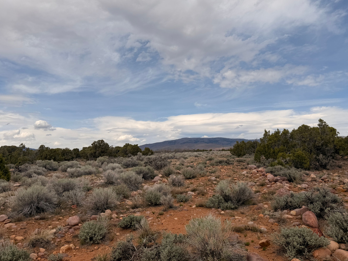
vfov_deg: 53.1
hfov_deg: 67.3
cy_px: 126
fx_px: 261
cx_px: 182
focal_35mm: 26
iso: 80
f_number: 1.78
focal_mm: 6.76
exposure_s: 1/9091
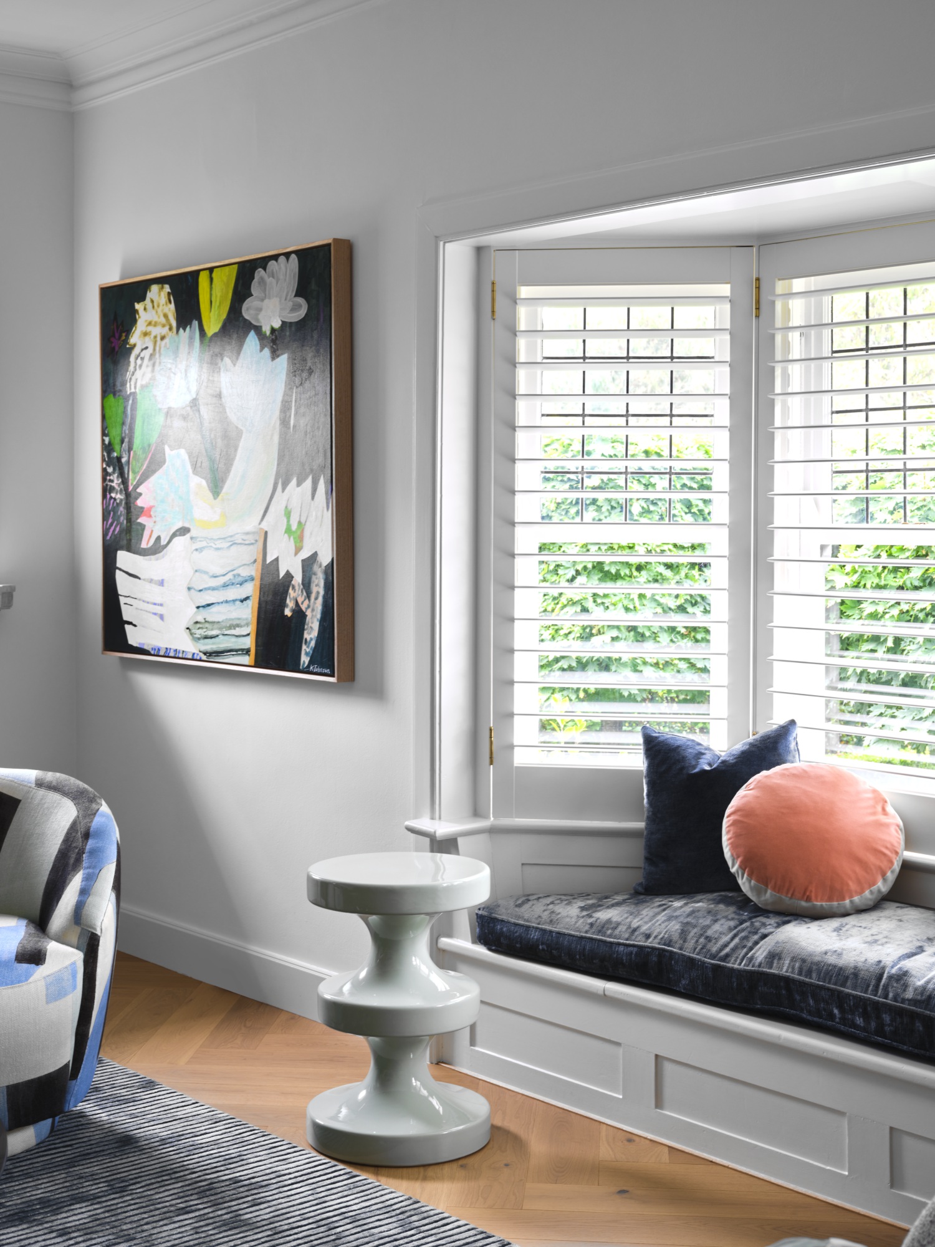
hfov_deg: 29.1
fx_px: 1801
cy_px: 624
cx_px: 468
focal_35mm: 50
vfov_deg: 38.2
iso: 160
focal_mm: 62.9
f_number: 11
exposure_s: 1/2
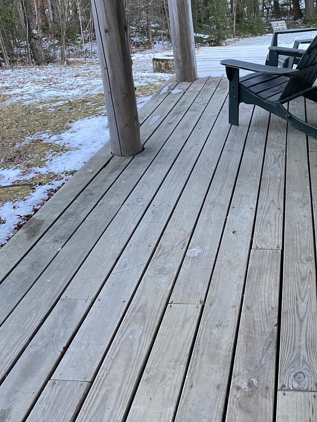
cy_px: 101
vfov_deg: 43.2
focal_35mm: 42
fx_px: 513
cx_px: 243
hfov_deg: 33.6
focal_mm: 4.25
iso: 125
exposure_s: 1/93
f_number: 1.8
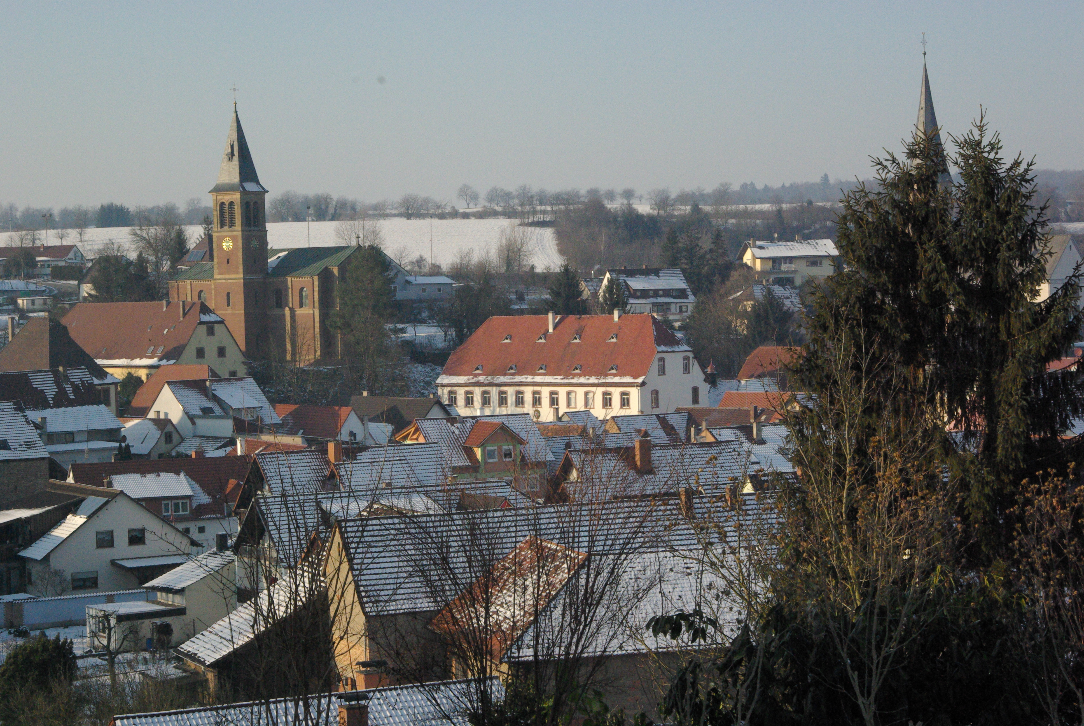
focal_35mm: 75
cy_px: 363
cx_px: 542
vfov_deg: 18.2
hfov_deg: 27.0
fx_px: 2261
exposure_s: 1/1000
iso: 1600
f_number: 13
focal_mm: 50
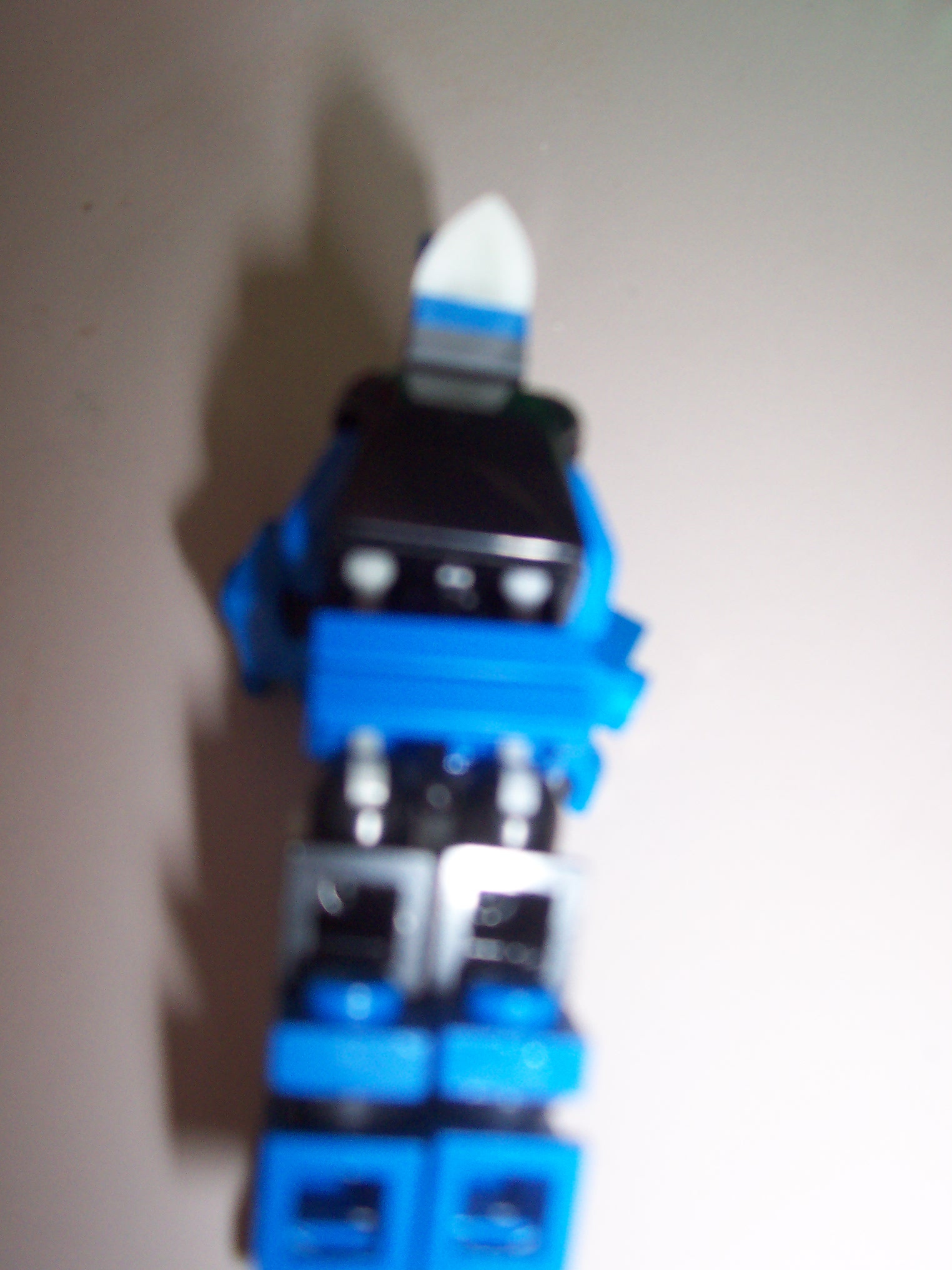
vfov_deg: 50.1
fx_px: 1357
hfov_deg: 38.7
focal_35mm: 37
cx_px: 476
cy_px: 635
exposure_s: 1/60
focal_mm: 5.6
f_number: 2.8
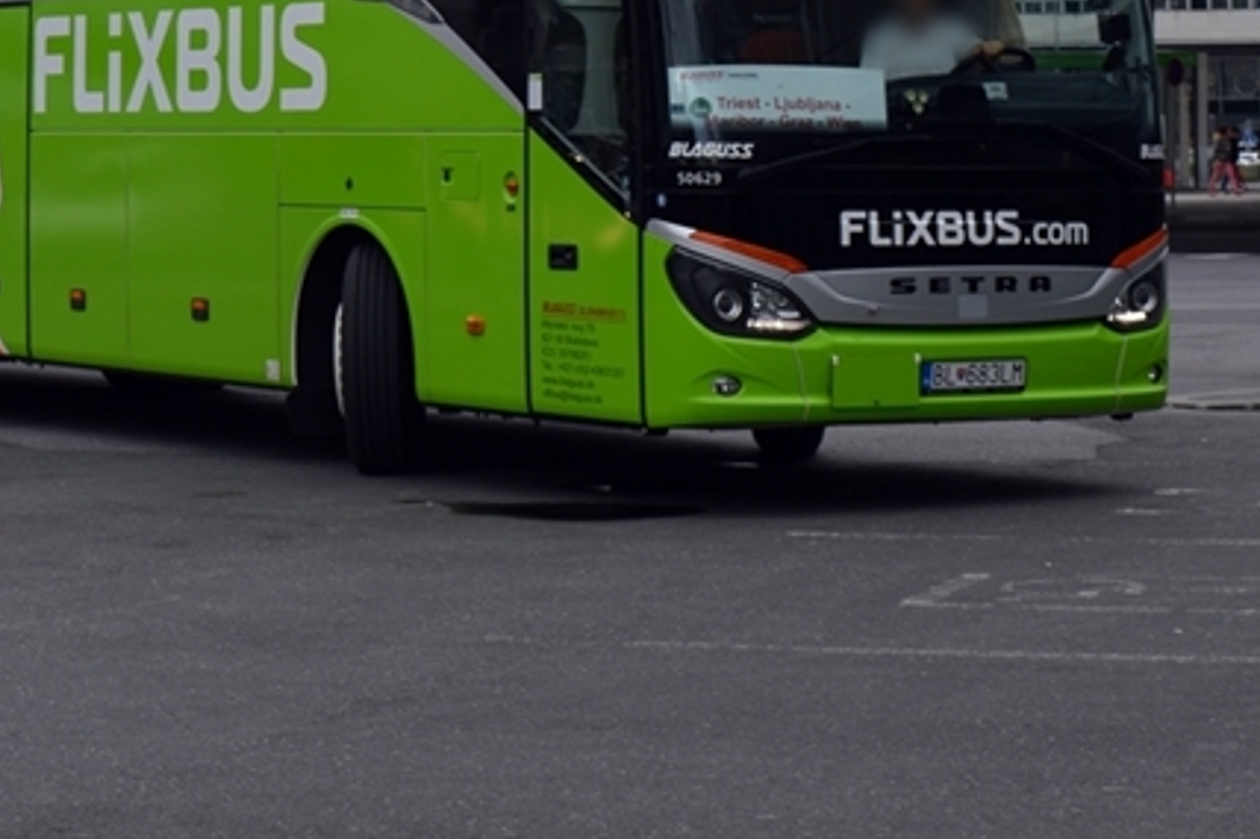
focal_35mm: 122
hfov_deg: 16.7
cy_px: -155
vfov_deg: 11.0
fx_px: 4268
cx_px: 339
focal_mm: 34
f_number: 6.3
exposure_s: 1/160
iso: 100
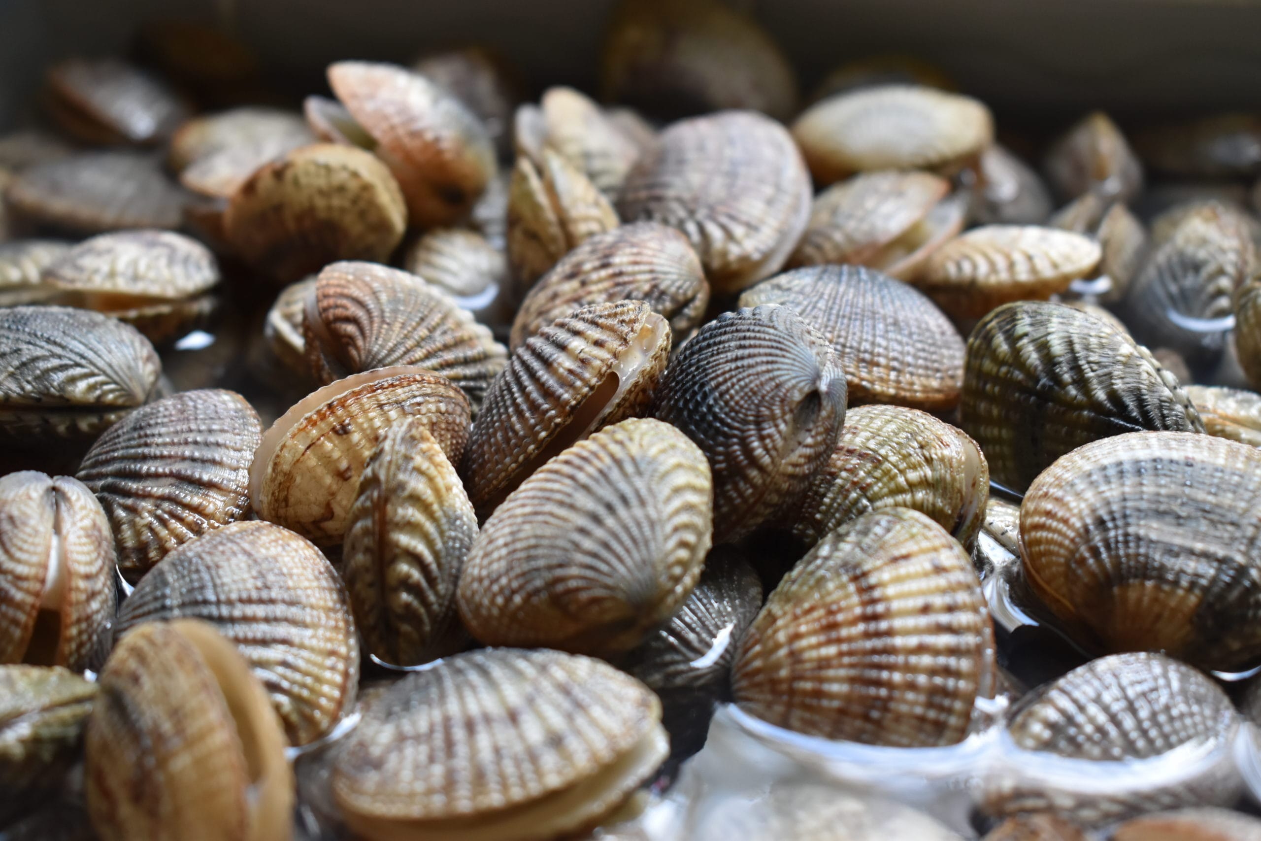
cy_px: 420
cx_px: 630
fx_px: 2102
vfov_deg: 22.6
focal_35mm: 60
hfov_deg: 33.4
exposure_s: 1/125
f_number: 5.6
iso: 800
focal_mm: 40
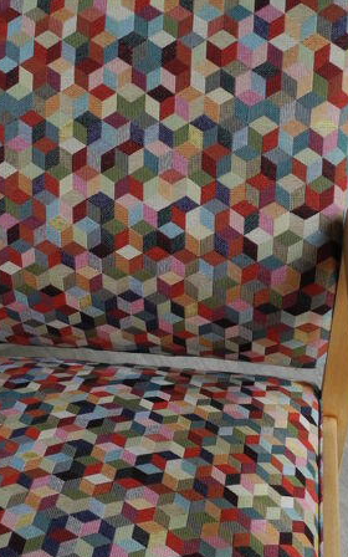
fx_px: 804
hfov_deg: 24.0
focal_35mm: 53
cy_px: 414
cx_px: 60
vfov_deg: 37.3
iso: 236
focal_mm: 6
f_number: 2.8
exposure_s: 1/30
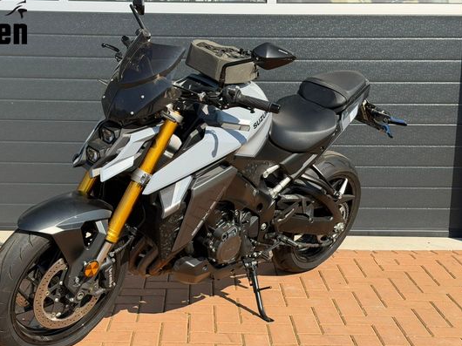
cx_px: 194
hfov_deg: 33.2
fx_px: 774
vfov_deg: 25.2
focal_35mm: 58
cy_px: 195
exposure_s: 1/2976
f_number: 1.78
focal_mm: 6.76
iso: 64
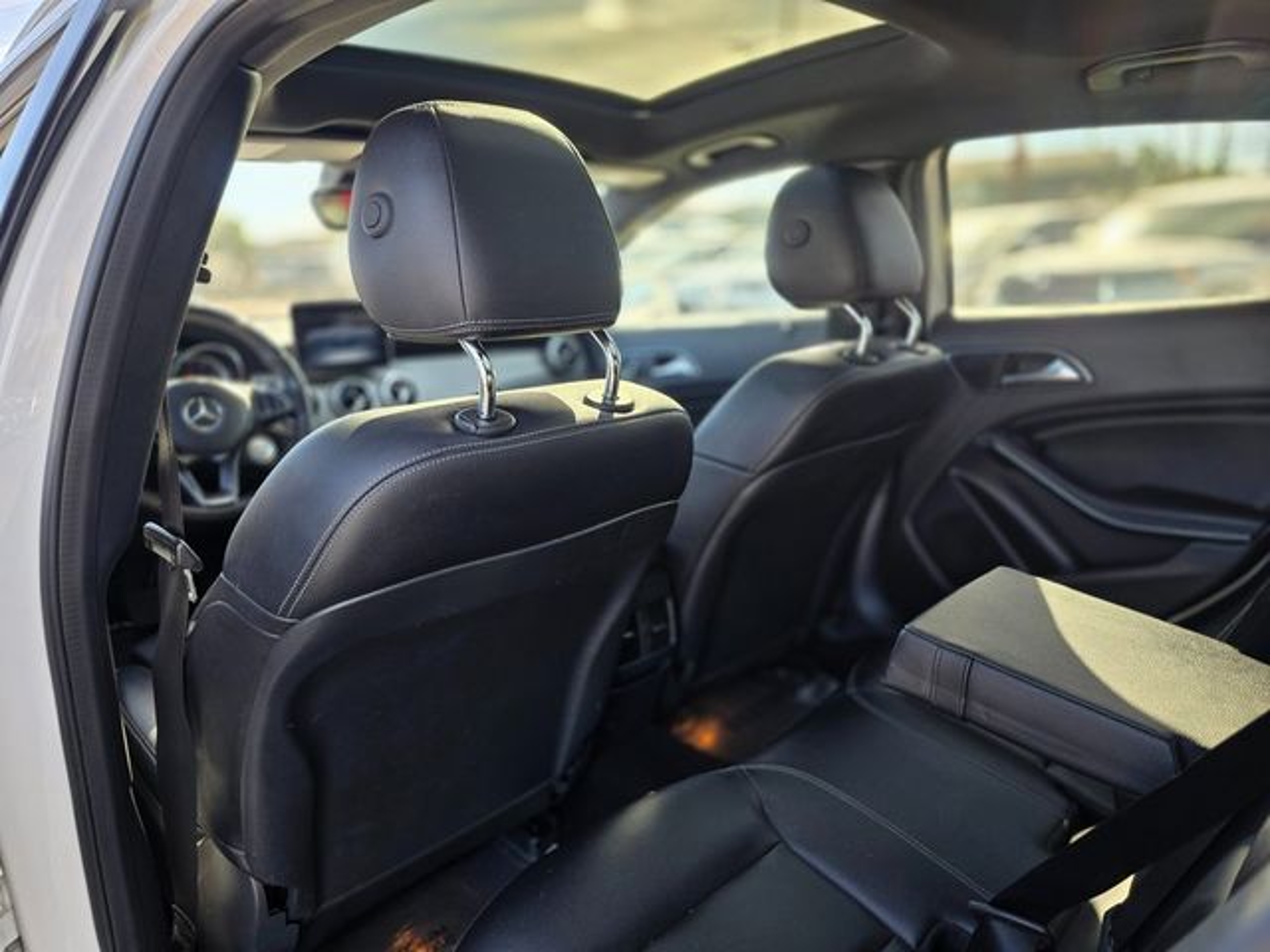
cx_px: 635
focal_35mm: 23
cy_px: 476
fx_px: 844
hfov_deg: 73.9
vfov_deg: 58.9
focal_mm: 6.3
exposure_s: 1/180
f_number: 1.7
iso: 40
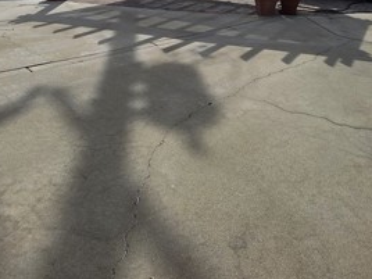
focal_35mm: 31
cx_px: 194
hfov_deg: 58.3
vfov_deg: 41.3
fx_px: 333
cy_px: 19
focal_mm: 2.2
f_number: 1.9
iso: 40
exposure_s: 1/4217
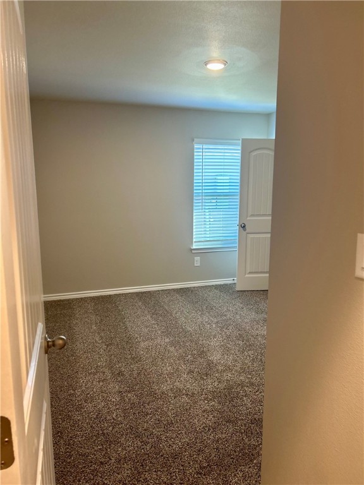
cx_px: 182
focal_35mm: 26
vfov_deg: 67.3
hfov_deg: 53.1
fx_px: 365
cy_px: 242
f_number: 1.5
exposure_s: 1/60
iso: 125
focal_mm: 5.7
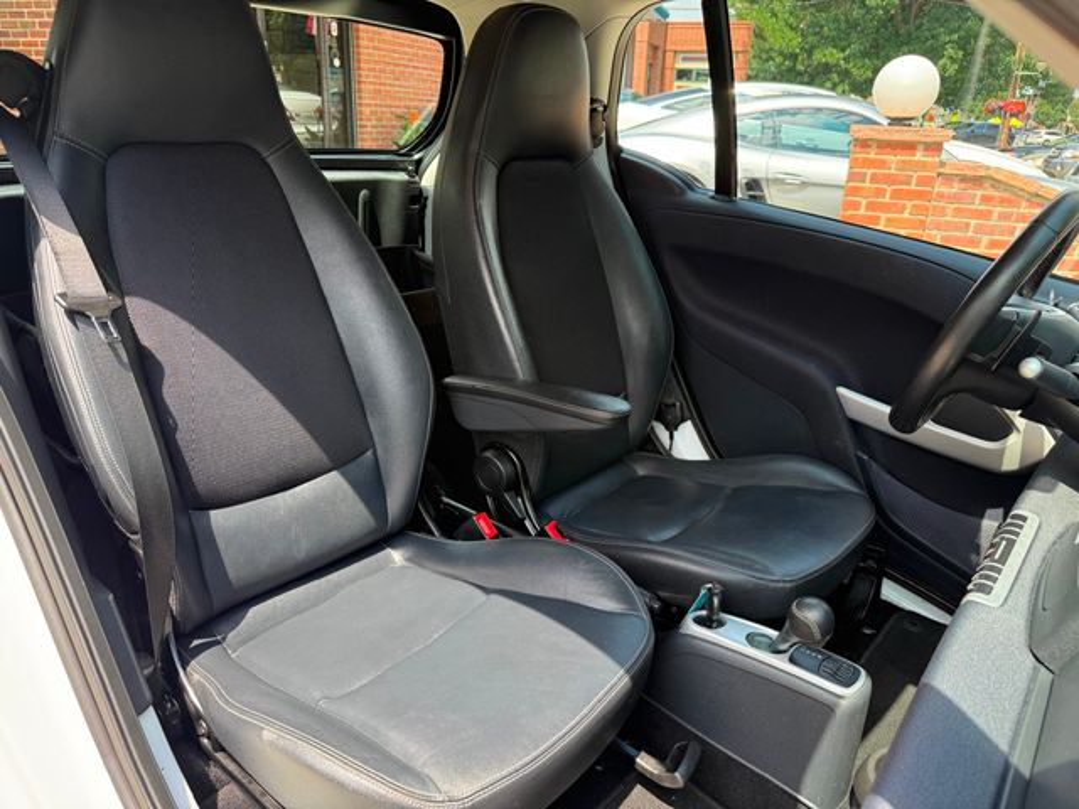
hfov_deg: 71.6
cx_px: 540
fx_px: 748
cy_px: 404
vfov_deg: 56.8
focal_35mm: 24
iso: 100
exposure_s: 1/456
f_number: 1.78
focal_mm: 6.76
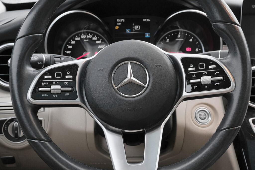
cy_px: 85
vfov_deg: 20.0
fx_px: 482
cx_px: 128
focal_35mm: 68
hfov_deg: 29.7
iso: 2000
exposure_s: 1/80
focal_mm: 45
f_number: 8
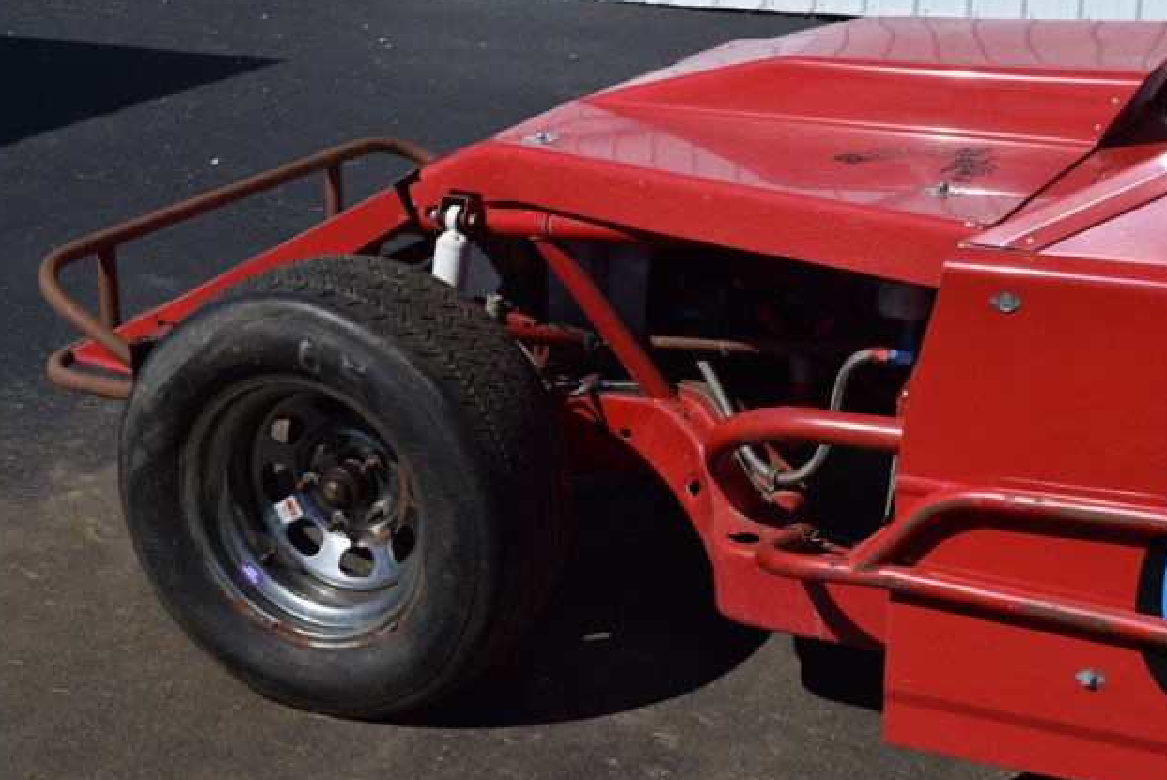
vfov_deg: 19.6
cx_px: 579
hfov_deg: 29.0
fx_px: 2255
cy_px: 390
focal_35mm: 70
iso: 200
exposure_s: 1/640
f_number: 13
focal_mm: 45
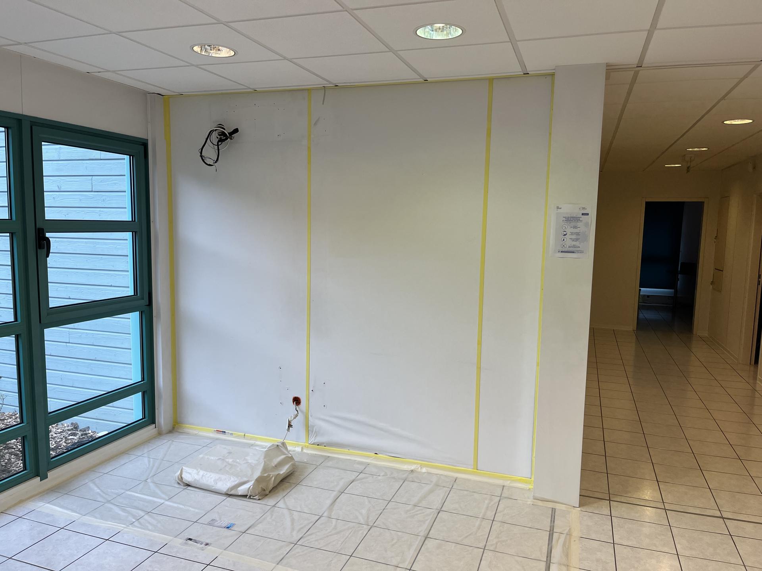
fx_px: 572
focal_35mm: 26
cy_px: 286
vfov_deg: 53.1
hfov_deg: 67.3
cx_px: 381
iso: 50
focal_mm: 5.1
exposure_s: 1/100
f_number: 1.6
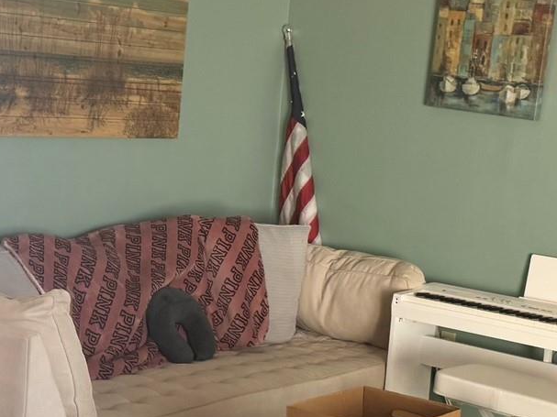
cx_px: 191
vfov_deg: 18.2
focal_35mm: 81
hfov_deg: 24.0
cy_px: 230
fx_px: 1303
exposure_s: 1/60
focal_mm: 6.76
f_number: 1.78
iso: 125
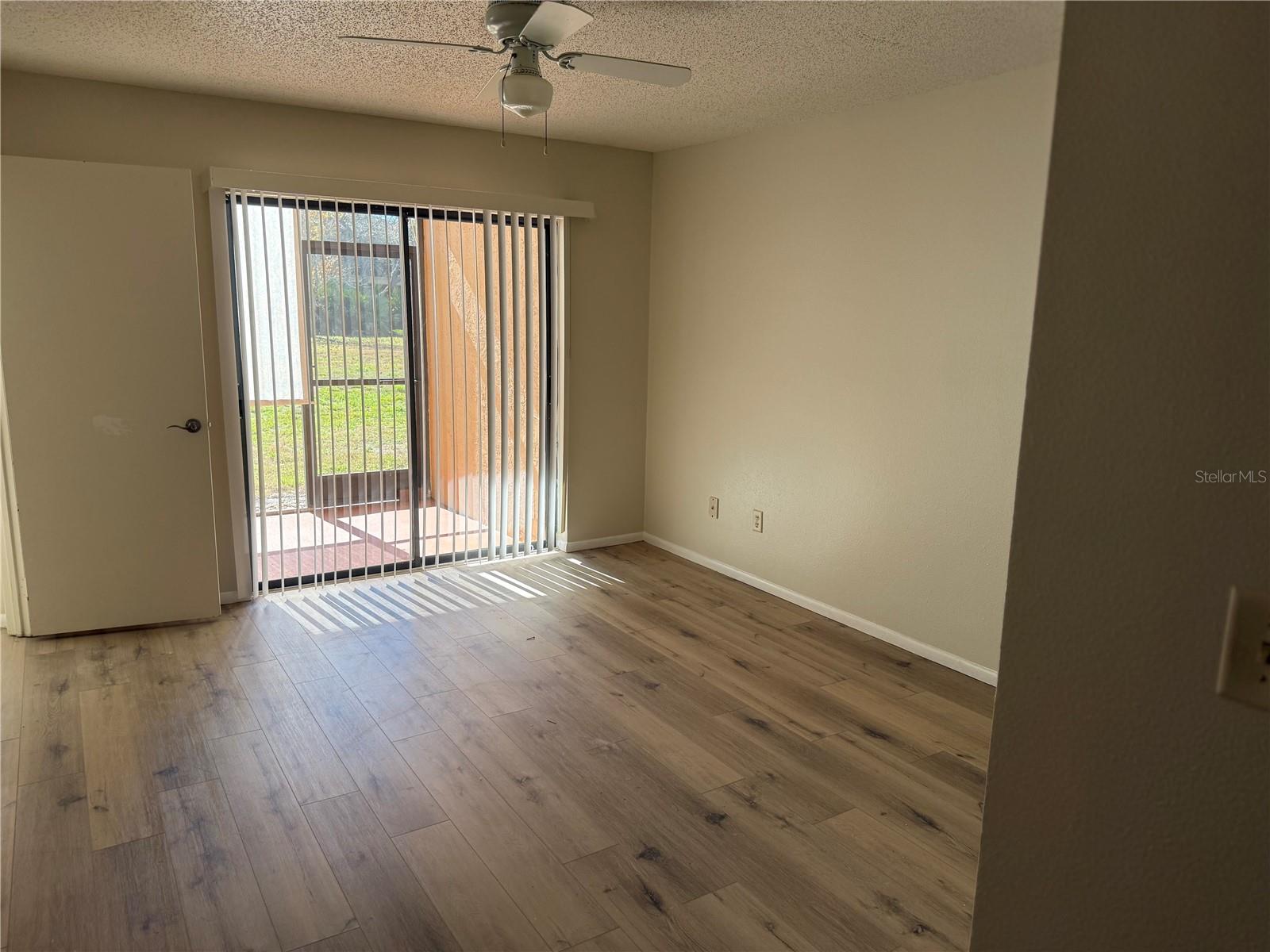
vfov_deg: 56.8
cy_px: 476
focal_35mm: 24
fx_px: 881
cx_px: 635
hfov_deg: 71.6
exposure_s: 1/385
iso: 100
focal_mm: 6.76
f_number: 1.78
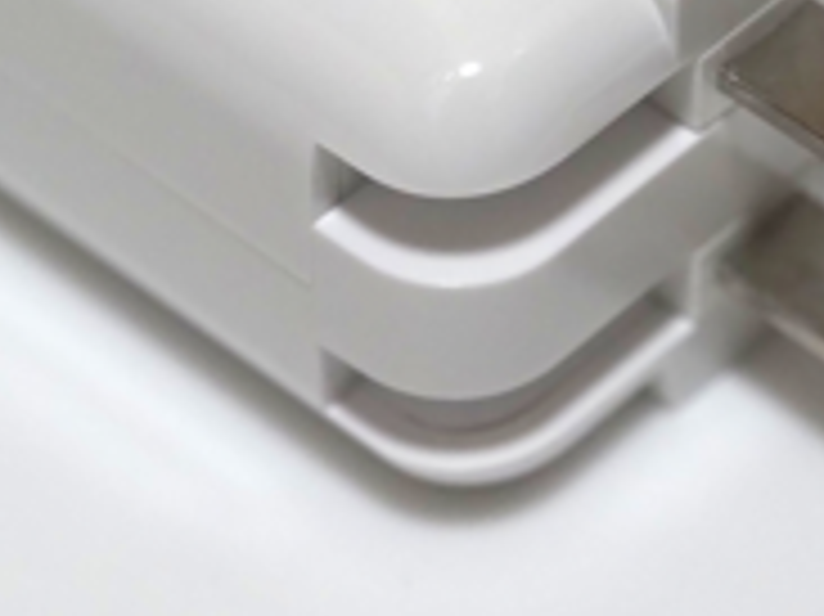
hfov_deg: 7.6
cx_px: 603
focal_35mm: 262
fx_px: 6233
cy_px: 162
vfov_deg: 5.7
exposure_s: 1/125
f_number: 4
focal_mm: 60
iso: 2000
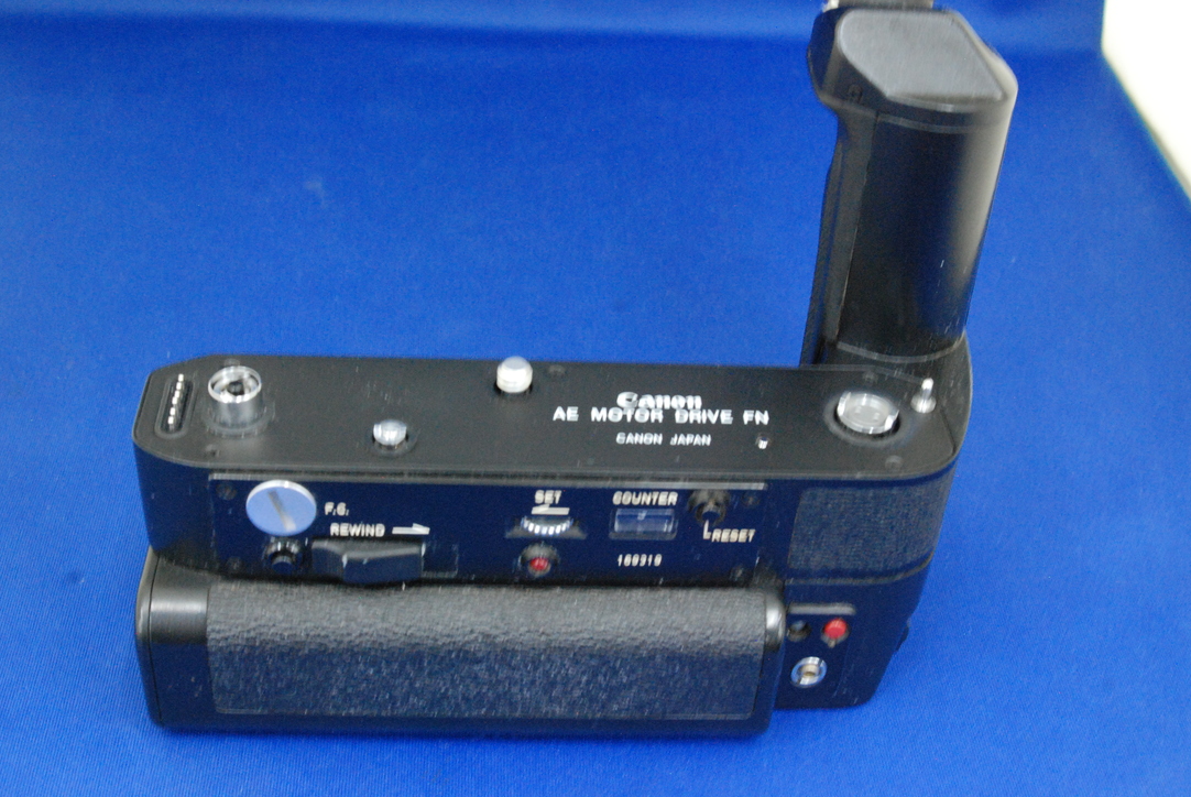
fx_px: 1707
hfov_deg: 38.5
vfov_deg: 26.3
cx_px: 581
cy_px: 364
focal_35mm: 52
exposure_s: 1/13
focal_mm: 31
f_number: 11
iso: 1600
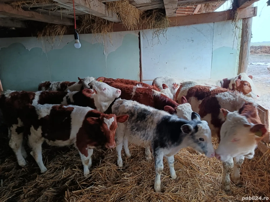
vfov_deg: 56.8
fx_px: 187
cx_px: 135
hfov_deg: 71.6
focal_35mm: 24
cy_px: 101
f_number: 1.75
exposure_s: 1/25
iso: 1738
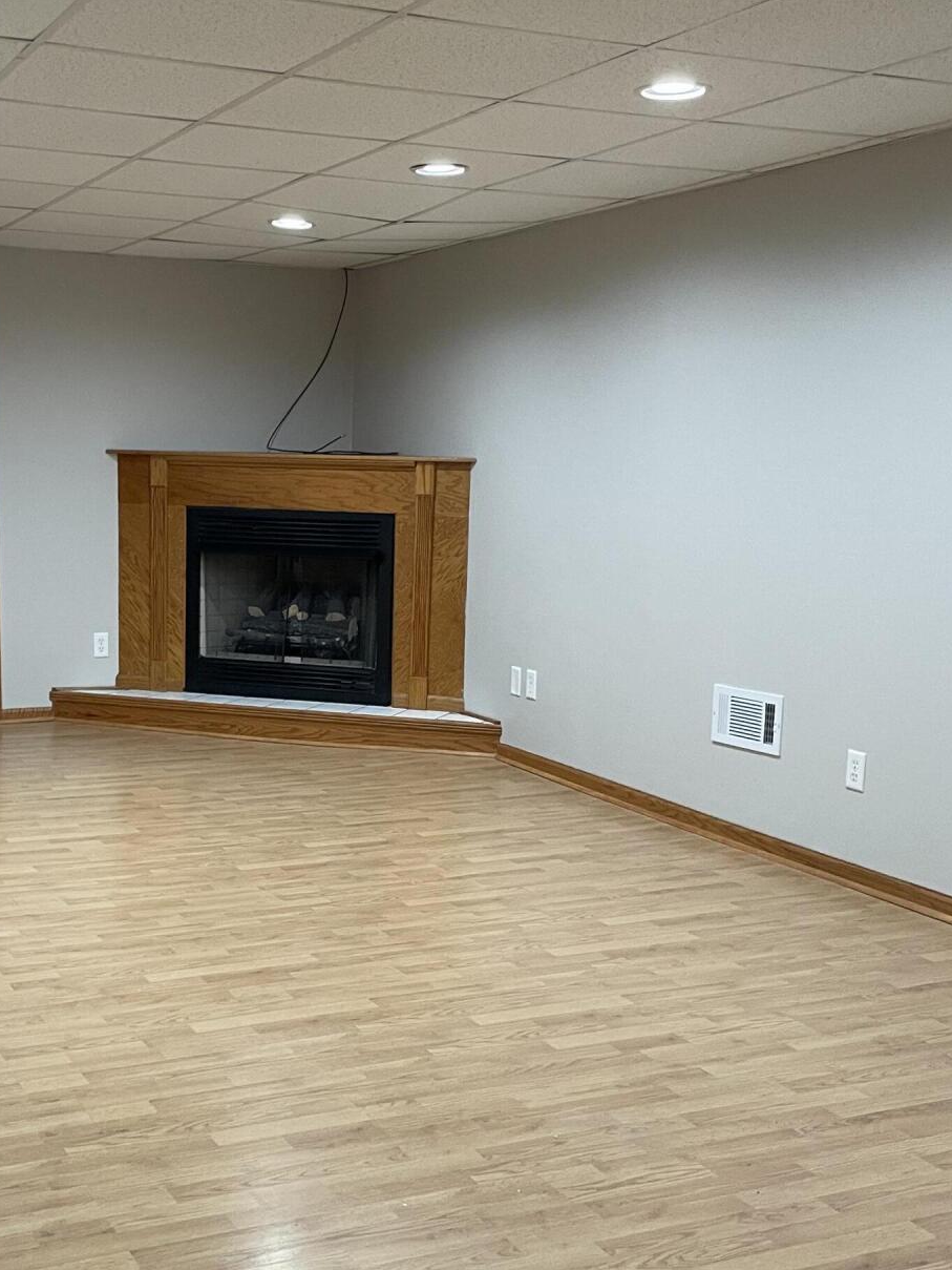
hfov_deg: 33.2
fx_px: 1576
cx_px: 289
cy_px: 742
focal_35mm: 43
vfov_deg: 43.7
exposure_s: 1/60
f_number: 1.6
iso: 160
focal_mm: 4.2
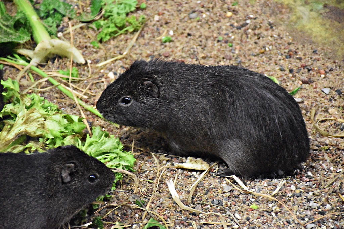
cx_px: 172
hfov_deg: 11.2
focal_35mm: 183
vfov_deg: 7.5
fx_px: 1749
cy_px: 114
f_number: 5.6
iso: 12800
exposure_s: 1/60
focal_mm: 122
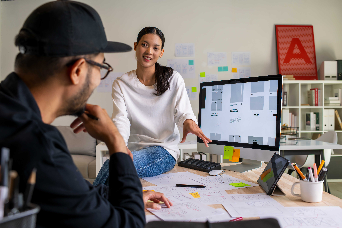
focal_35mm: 35
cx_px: 171
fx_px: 332
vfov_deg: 37.9
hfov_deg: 54.4
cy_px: 114
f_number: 4.5
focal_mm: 35
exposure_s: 1/50
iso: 200
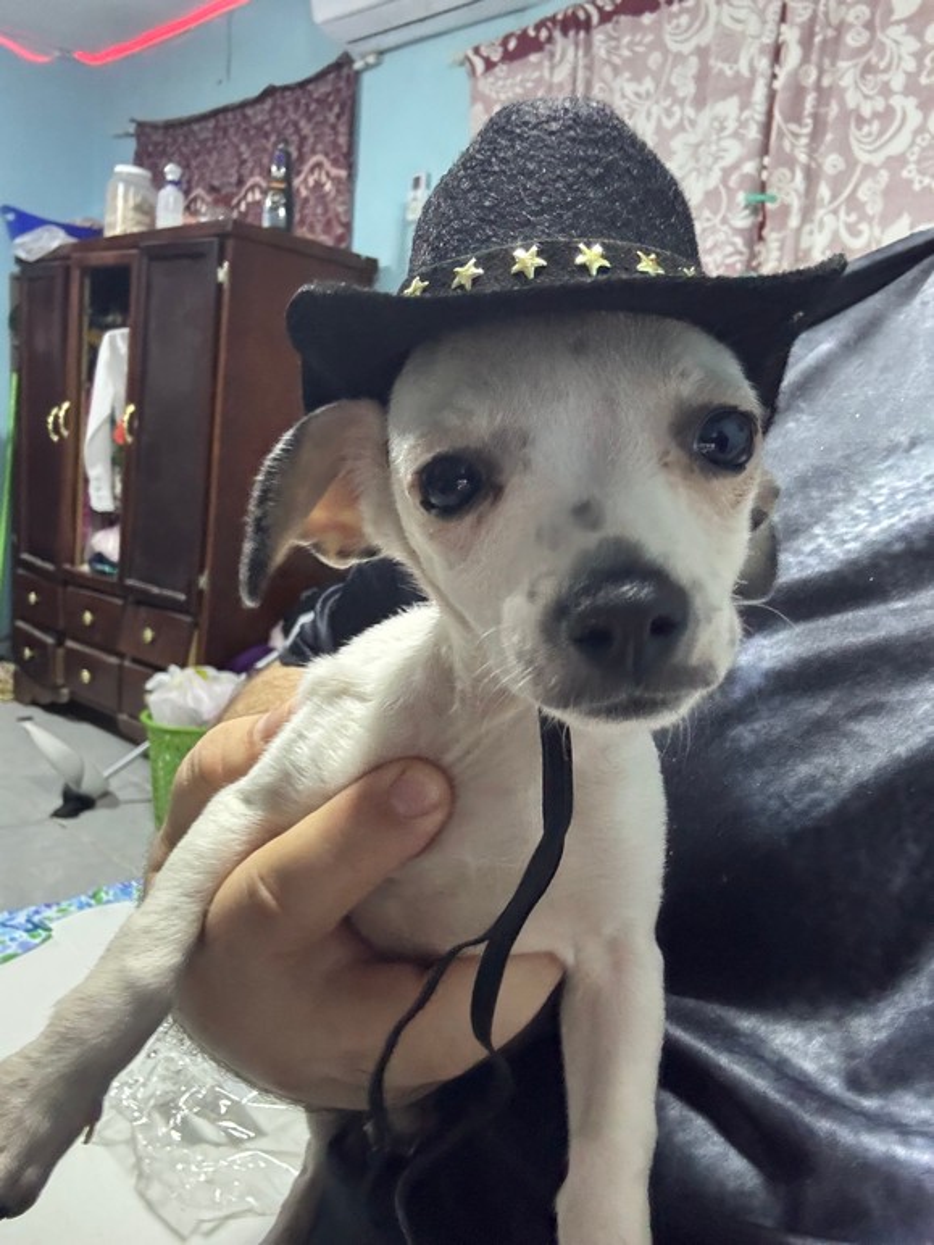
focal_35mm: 30
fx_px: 1079
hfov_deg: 46.8
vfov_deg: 60.0
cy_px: 622
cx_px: 467
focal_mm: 2.69
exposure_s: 1/33
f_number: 1.9
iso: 400
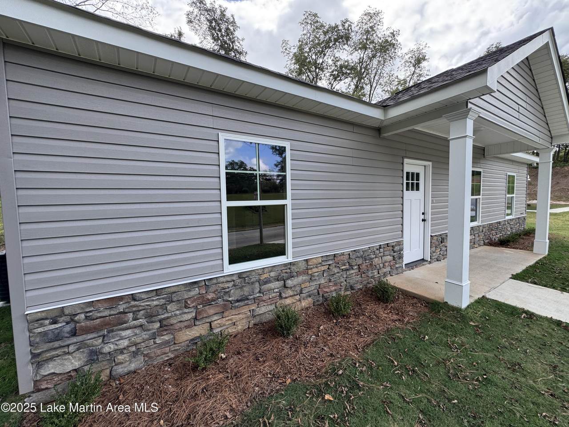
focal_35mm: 14
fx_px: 230
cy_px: 214
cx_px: 284
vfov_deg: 85.7
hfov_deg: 102.1
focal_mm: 2.22
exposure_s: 1/394
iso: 40
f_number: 2.2
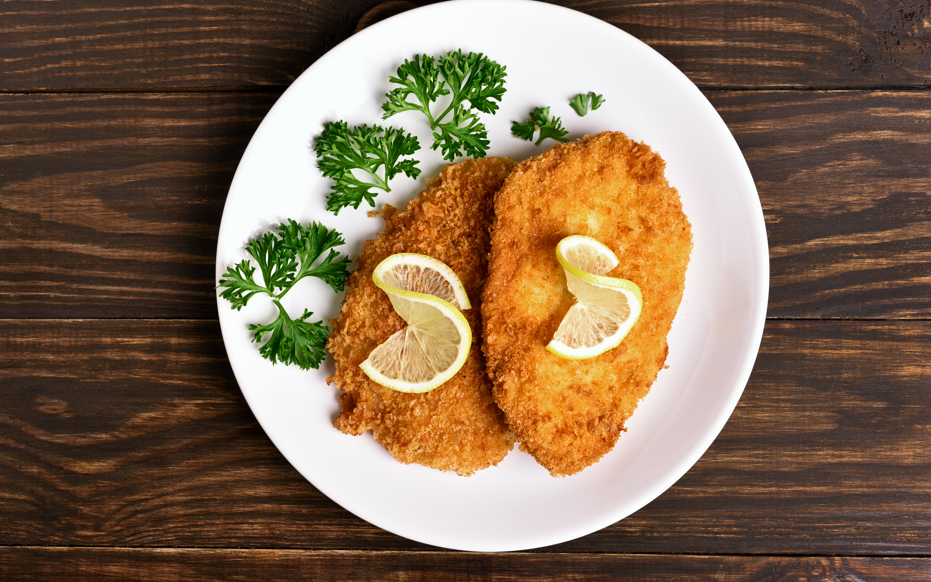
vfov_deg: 21.0
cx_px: 463
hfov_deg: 33.0
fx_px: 1573
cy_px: 277
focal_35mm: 62
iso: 100
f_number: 13
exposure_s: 1/160
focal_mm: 60
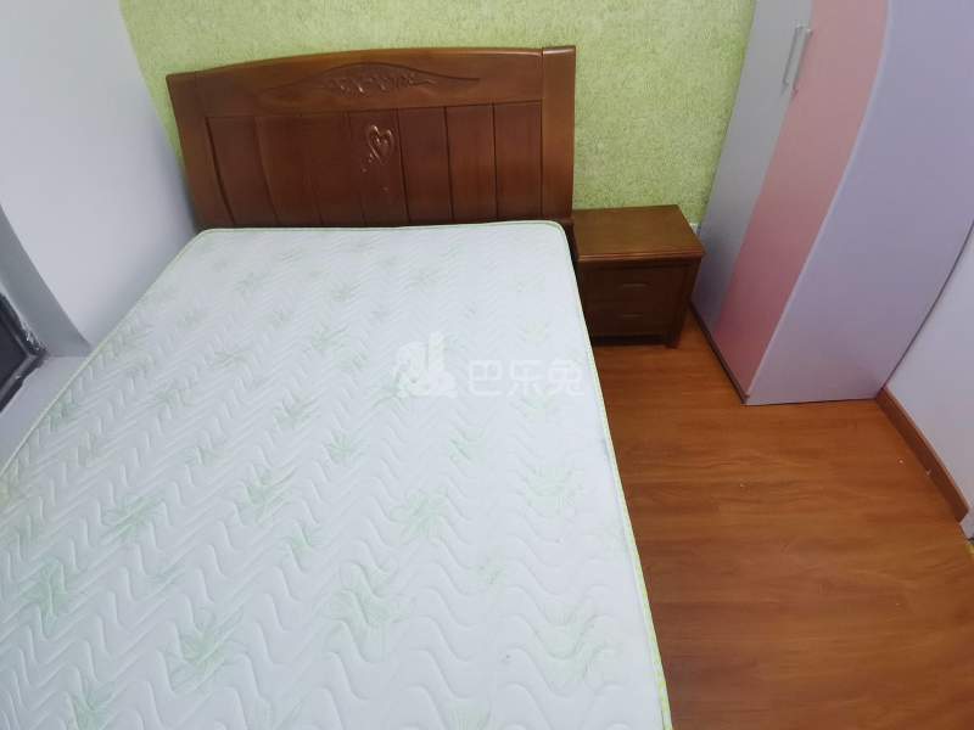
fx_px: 478
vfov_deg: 74.7
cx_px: 487
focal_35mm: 17
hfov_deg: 91.0
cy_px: 365
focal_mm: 1.78
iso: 250
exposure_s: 1/33.3
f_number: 2.4
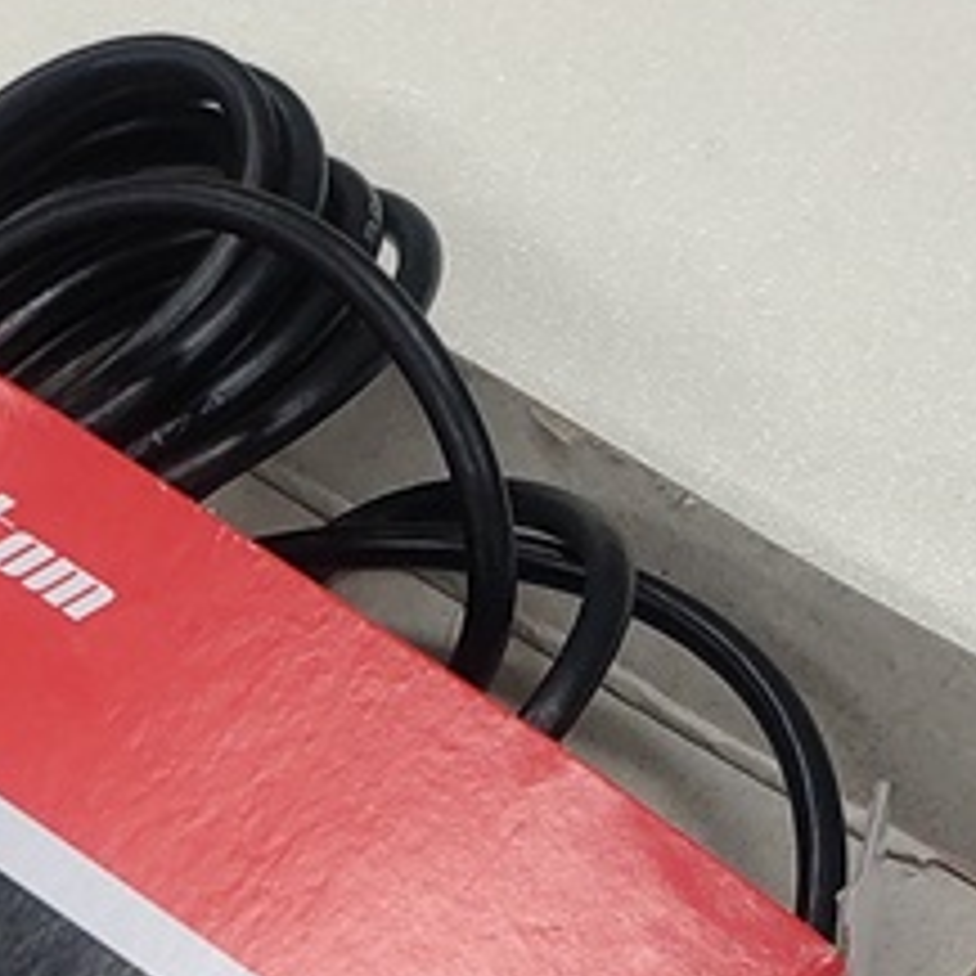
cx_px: -54
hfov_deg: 26.7
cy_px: 1118
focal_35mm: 60
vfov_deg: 26.0
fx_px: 1914
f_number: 1.8
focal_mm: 4.22
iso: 180
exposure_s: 1/120
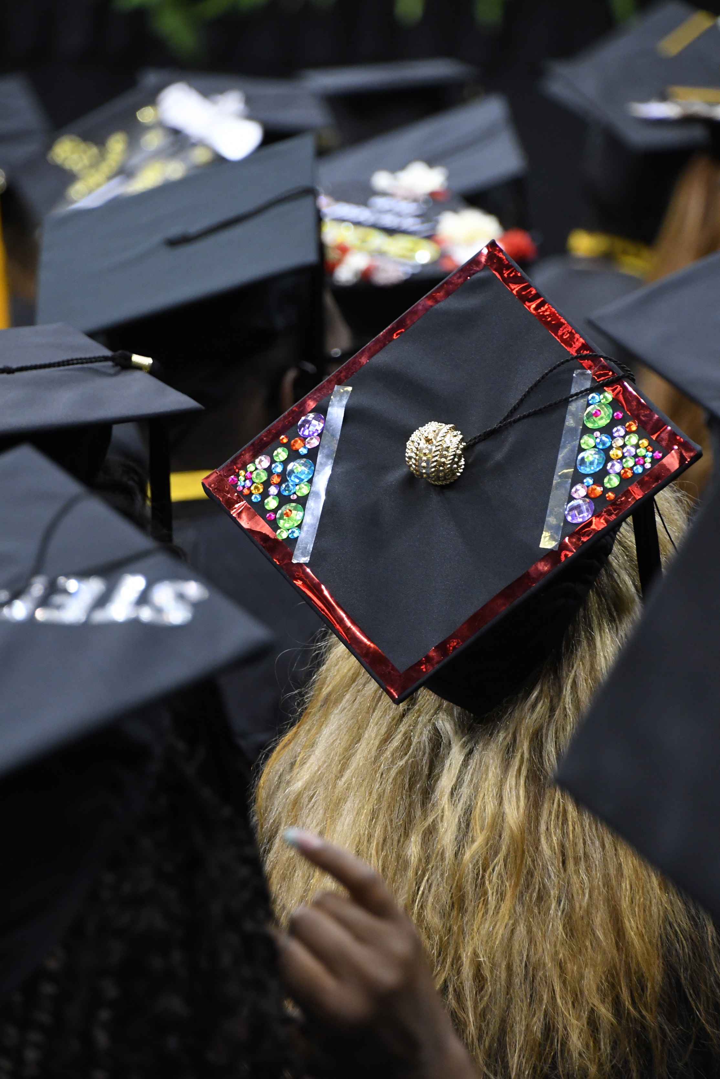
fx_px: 6523
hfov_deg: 6.3
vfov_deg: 9.5
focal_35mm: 218
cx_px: 360
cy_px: 540
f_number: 6
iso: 2500
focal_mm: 145
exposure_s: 1/125
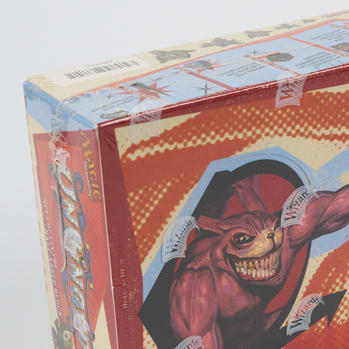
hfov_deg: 14.6
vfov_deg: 14.7
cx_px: 293
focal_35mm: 119
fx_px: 1353
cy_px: 204
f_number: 13
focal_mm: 54.3
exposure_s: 1/50
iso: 800
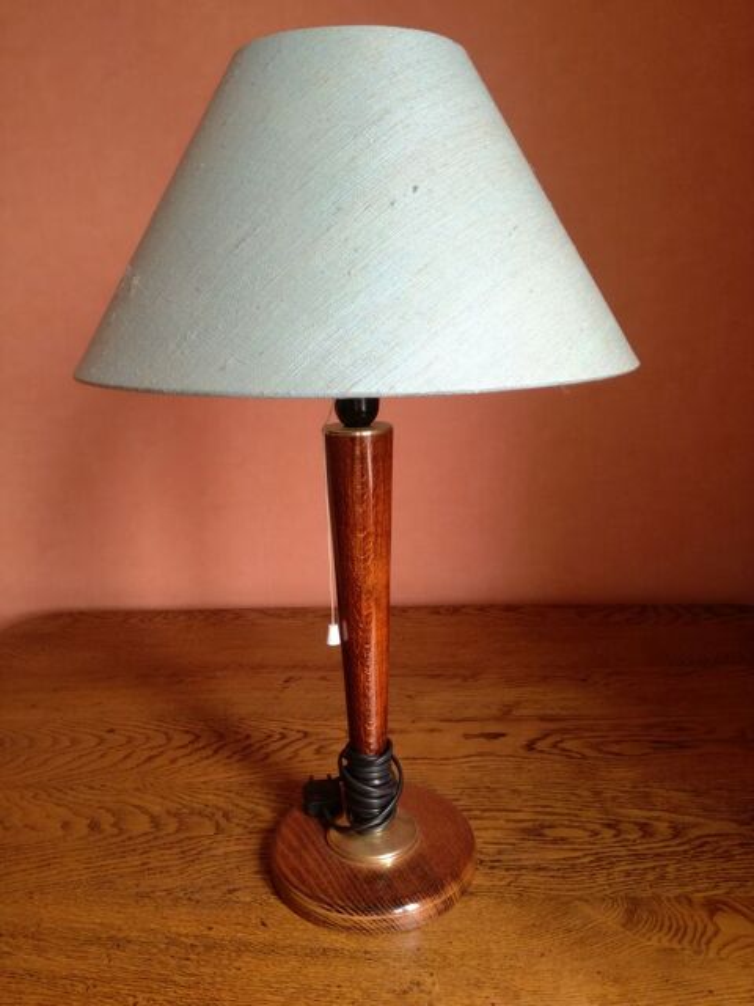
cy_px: 503
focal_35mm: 27
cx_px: 377
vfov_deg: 65.3
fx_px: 784
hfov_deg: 51.4
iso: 64
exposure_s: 1/60
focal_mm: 3.79
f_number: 2
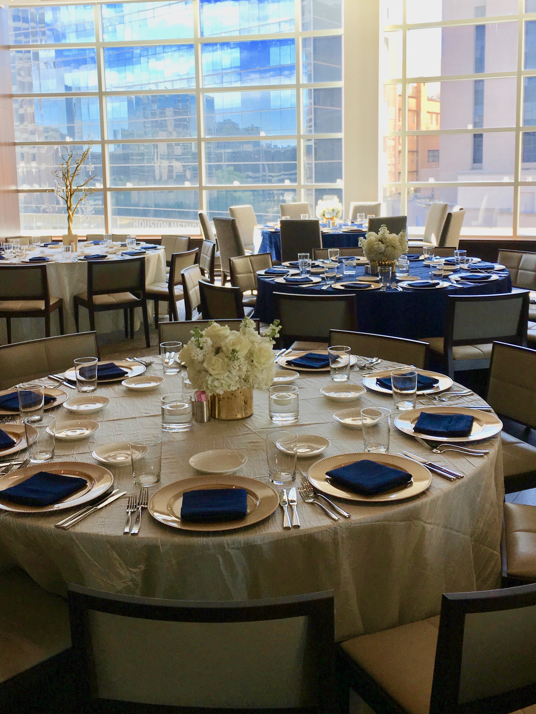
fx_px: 805
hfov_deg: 36.8
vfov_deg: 47.5
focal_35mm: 39
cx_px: 255
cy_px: 279
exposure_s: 1/120
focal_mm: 4.15
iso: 25
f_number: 2.2
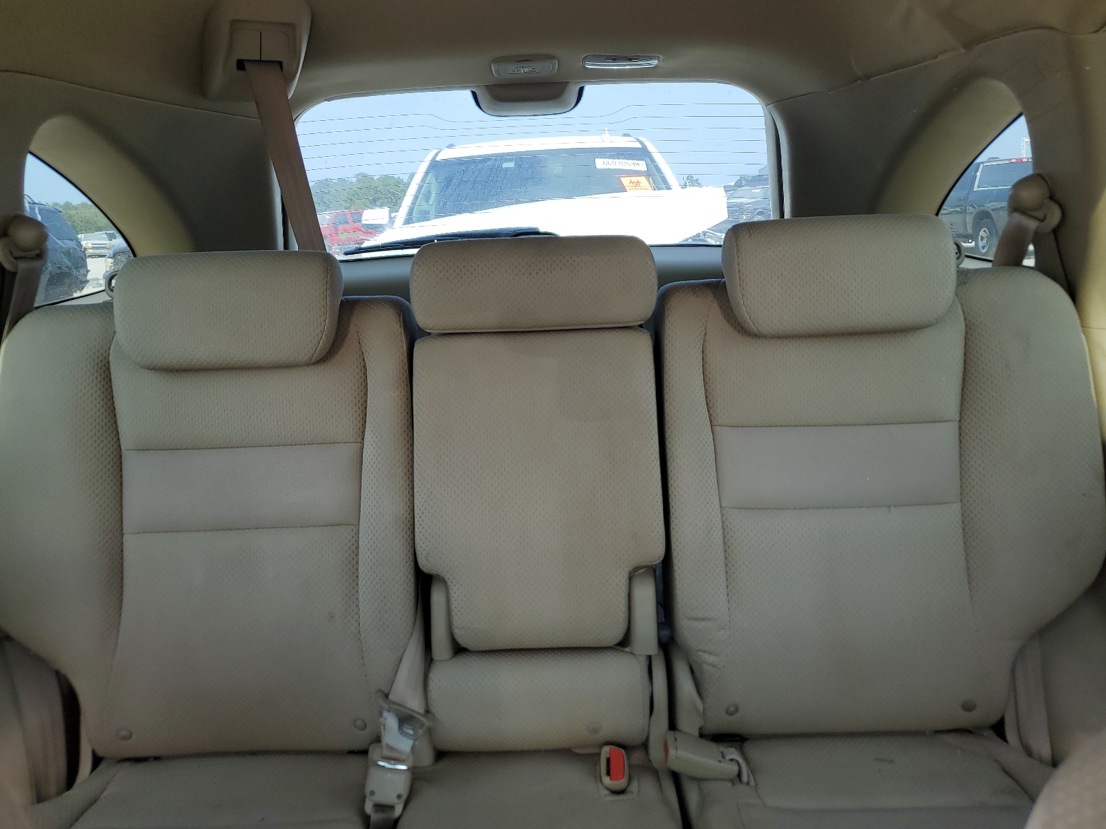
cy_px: 414
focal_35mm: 26
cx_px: 553
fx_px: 831
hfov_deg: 67.3
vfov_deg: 53.1
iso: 50
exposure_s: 1/323
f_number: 1.5
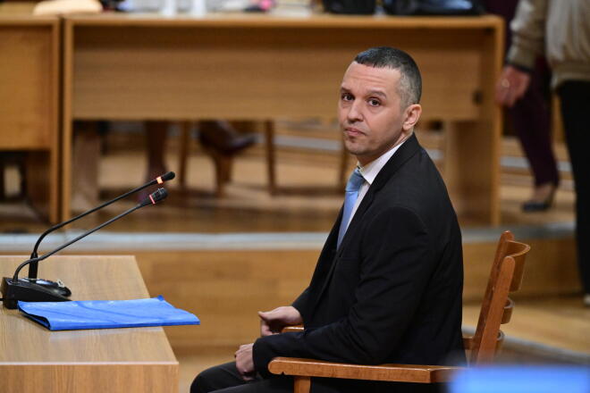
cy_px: 196
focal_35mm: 200
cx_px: 295
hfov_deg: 10.3
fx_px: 3278
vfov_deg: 6.9
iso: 8000
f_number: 4
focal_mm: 200
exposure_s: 1/200
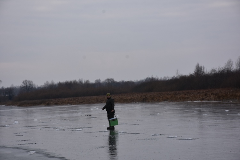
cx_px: 120
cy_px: 80
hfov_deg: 15.2
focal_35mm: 135
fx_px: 900
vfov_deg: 10.2
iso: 360
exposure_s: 1/500
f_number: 8
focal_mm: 90
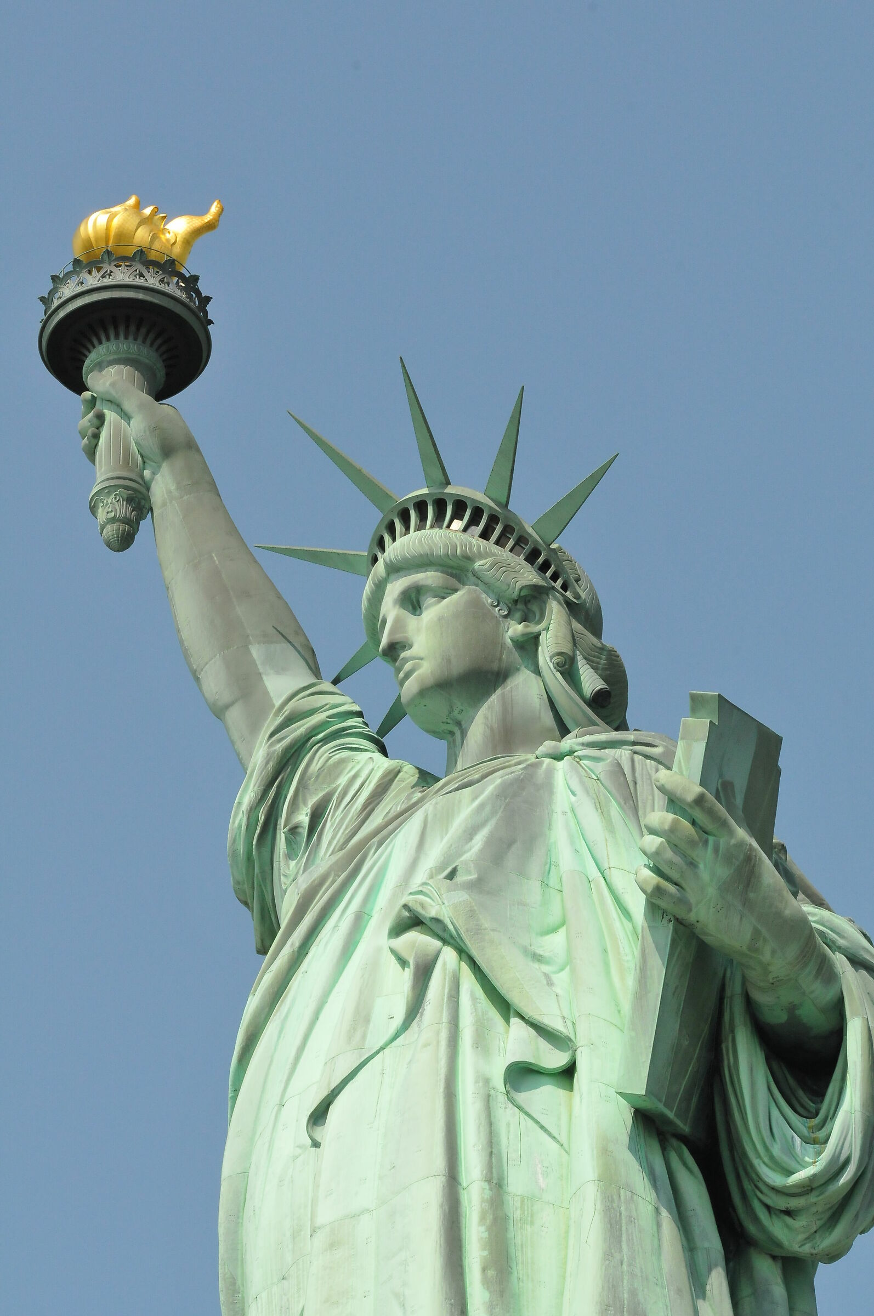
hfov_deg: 8.2
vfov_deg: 12.2
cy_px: 658
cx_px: 437
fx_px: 6133
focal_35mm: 168
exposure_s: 1/800
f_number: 14
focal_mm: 112
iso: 1250
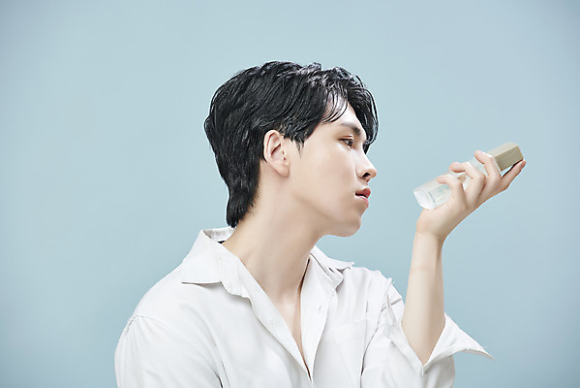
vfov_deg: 9.5
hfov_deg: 14.1
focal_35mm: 145
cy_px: 194
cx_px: 290
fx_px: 2337
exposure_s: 1/125
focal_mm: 145
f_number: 5.6
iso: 50
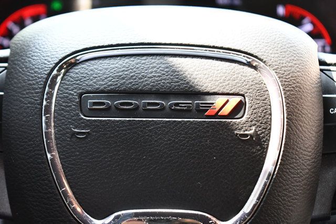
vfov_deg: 17.5
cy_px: 112
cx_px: 168
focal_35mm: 78
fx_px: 728
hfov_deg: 26.0
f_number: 5.6
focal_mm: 52
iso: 3200
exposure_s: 1/125
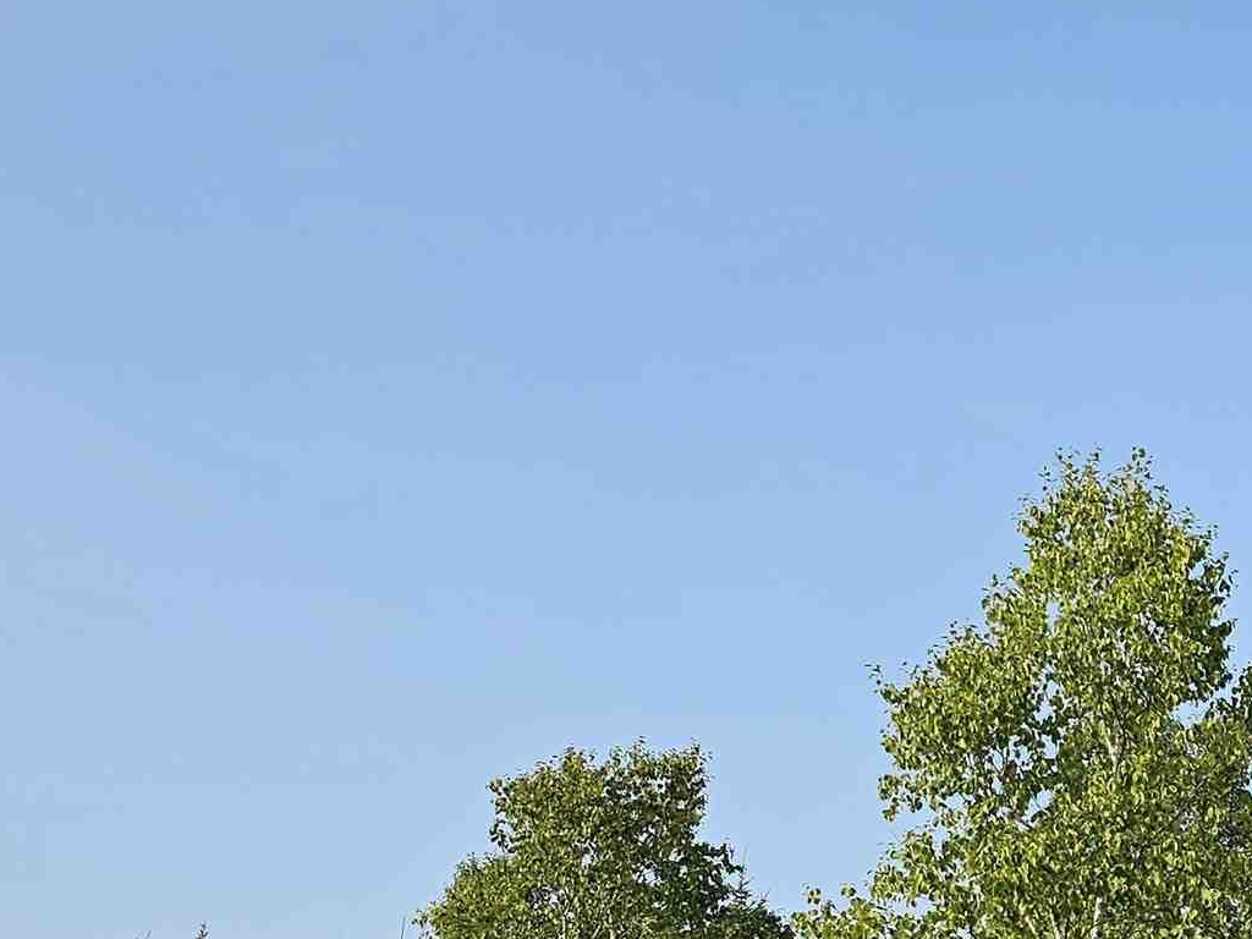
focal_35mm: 69
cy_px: 735
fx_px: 2496
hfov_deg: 26.4
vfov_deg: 21.1
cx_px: 1307
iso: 10
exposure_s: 1/825
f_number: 1.7
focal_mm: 6.3
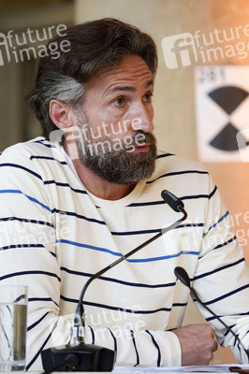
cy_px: 187
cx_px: 124
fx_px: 2245
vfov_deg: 9.5
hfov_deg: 6.3
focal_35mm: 216
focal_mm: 216
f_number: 6.3
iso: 1250
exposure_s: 1/160
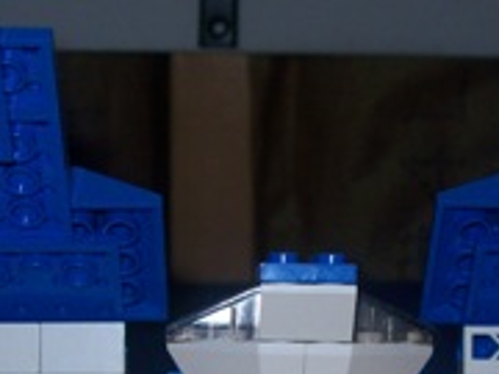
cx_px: 323
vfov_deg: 13.7
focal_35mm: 107
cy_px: 355
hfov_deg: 18.3
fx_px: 1542
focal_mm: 7.6
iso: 80
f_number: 3
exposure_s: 1/73.6
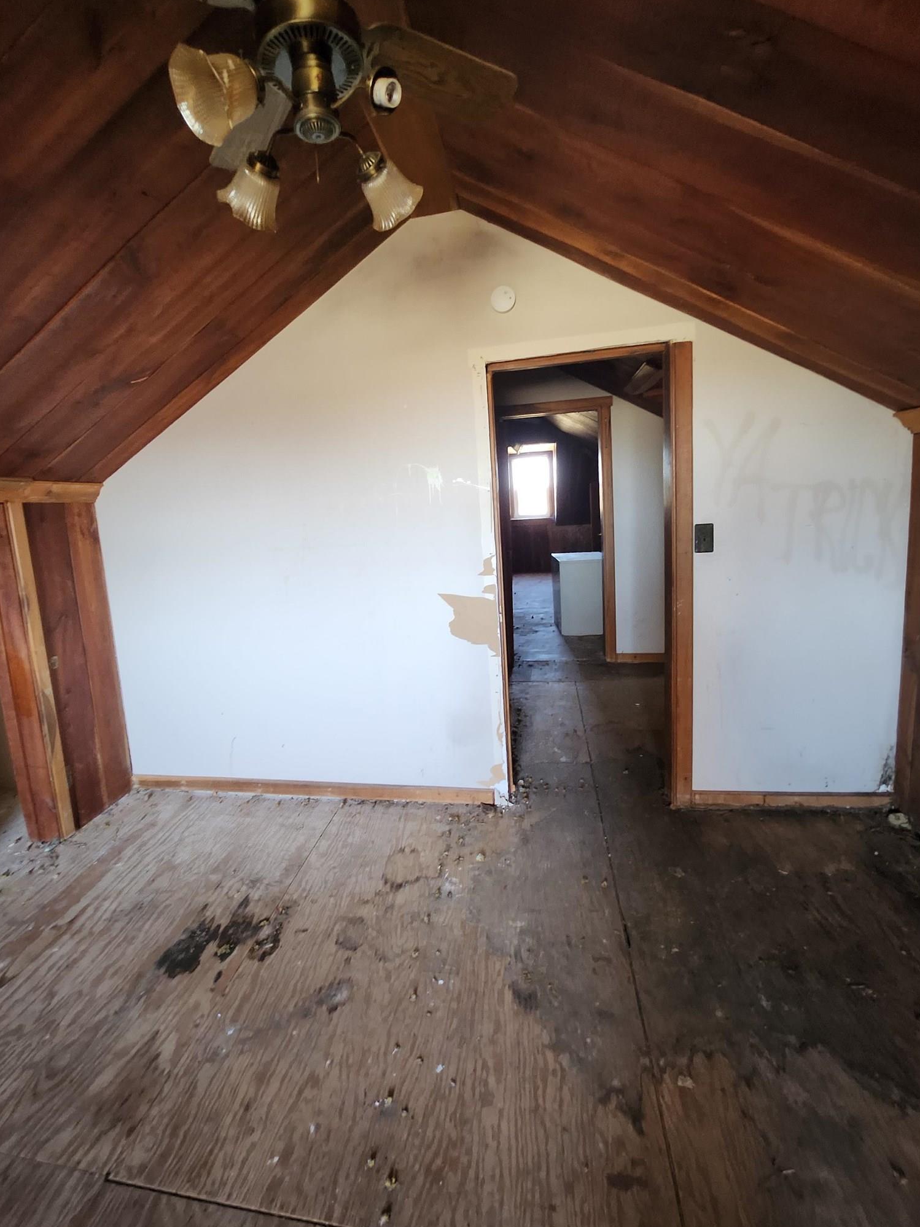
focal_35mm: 15
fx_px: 531
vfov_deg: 98.1
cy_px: 586
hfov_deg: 81.5
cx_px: 417
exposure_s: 1/30
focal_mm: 1.7
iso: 320
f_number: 2.2
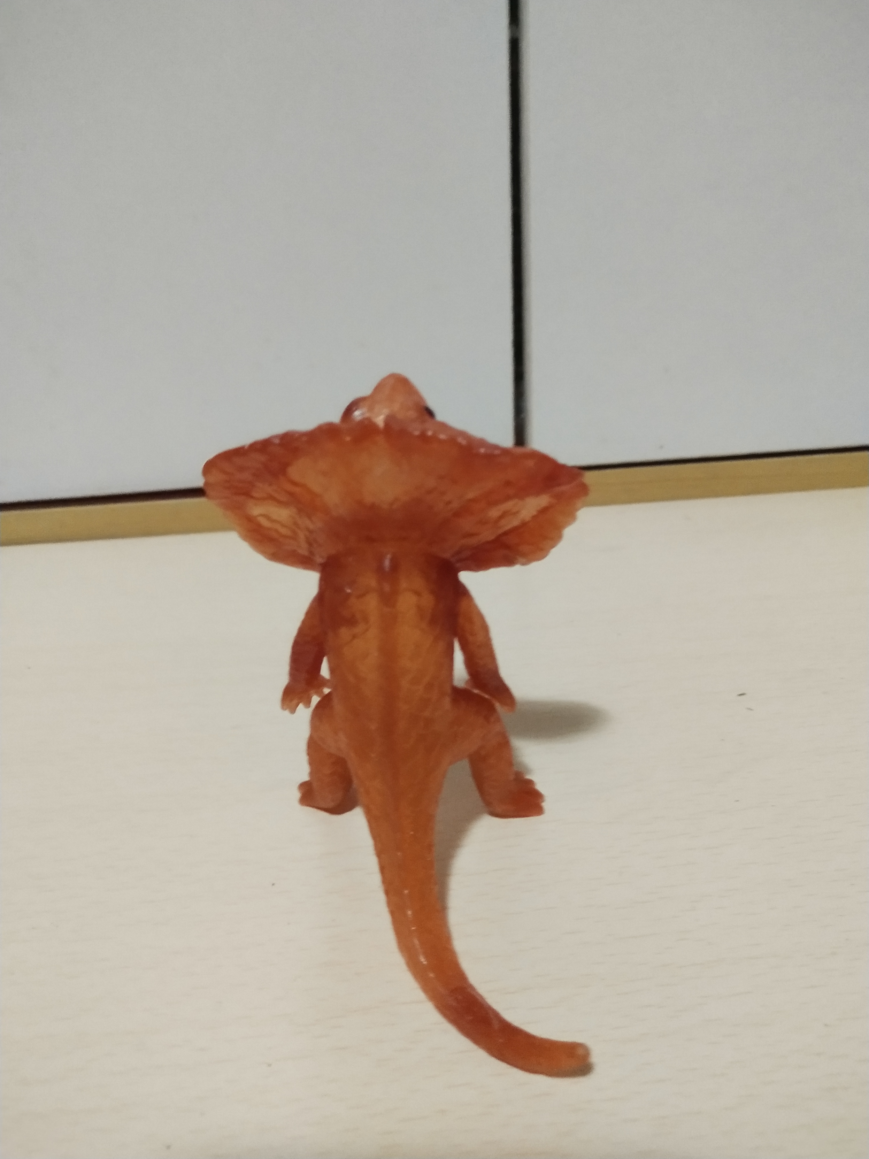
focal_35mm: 30
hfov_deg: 46.8
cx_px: 434
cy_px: 580
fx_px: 1004
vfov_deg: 60.0
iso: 732
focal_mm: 3.95
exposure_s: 1/20
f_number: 1.8
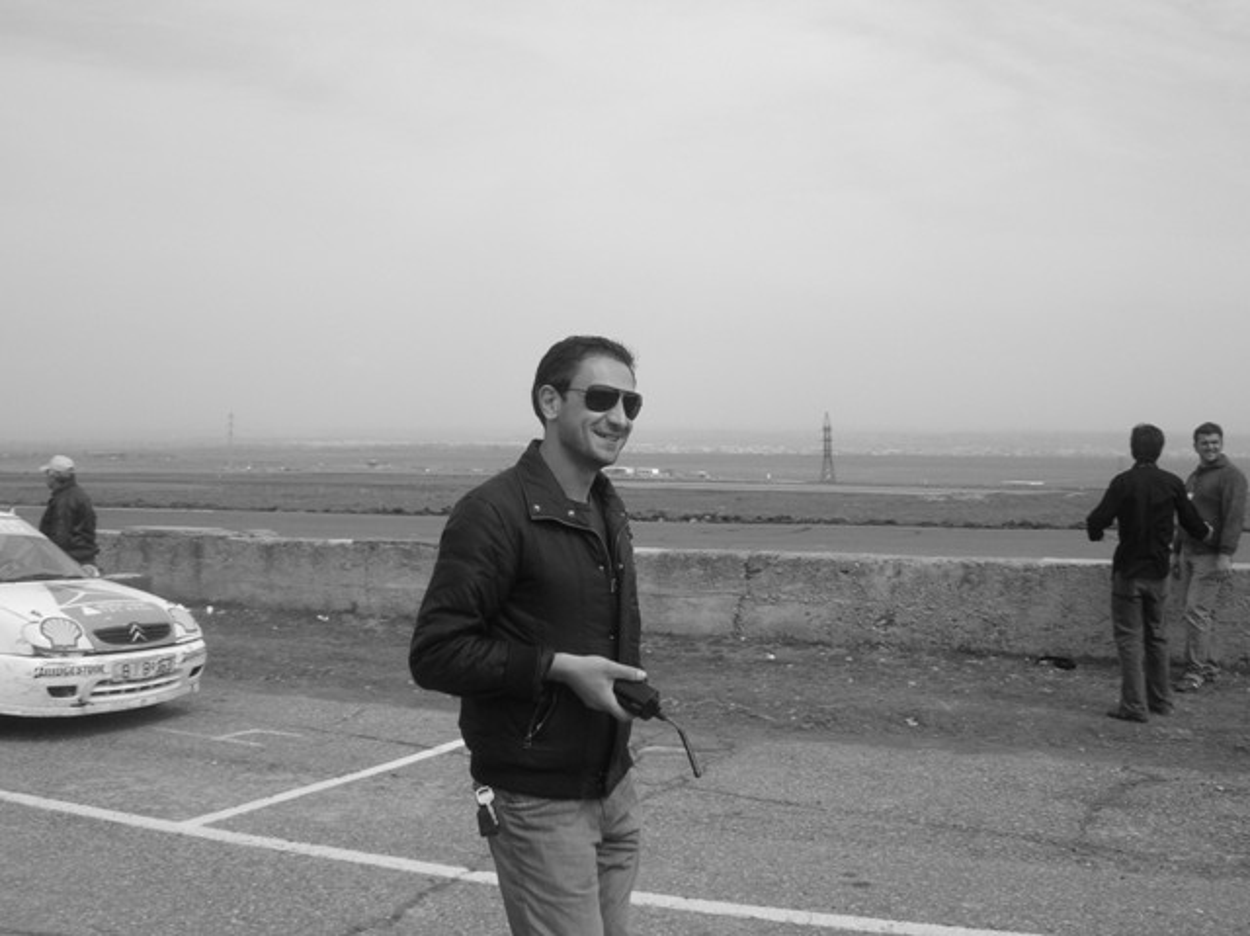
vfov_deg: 40.6
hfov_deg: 52.7
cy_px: 468
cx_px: 625
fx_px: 1263
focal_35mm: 35
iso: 50
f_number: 5.6
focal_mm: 5.8
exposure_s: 1/296
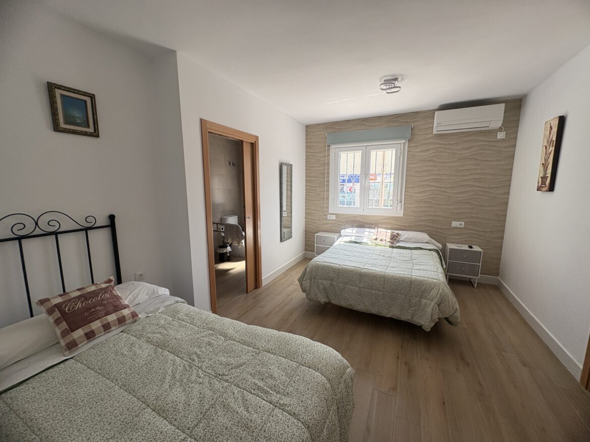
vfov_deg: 85.7
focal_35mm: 14
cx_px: 295
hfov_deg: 102.1
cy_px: 221
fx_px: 239
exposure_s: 1/155
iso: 64
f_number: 2.2
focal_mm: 2.22
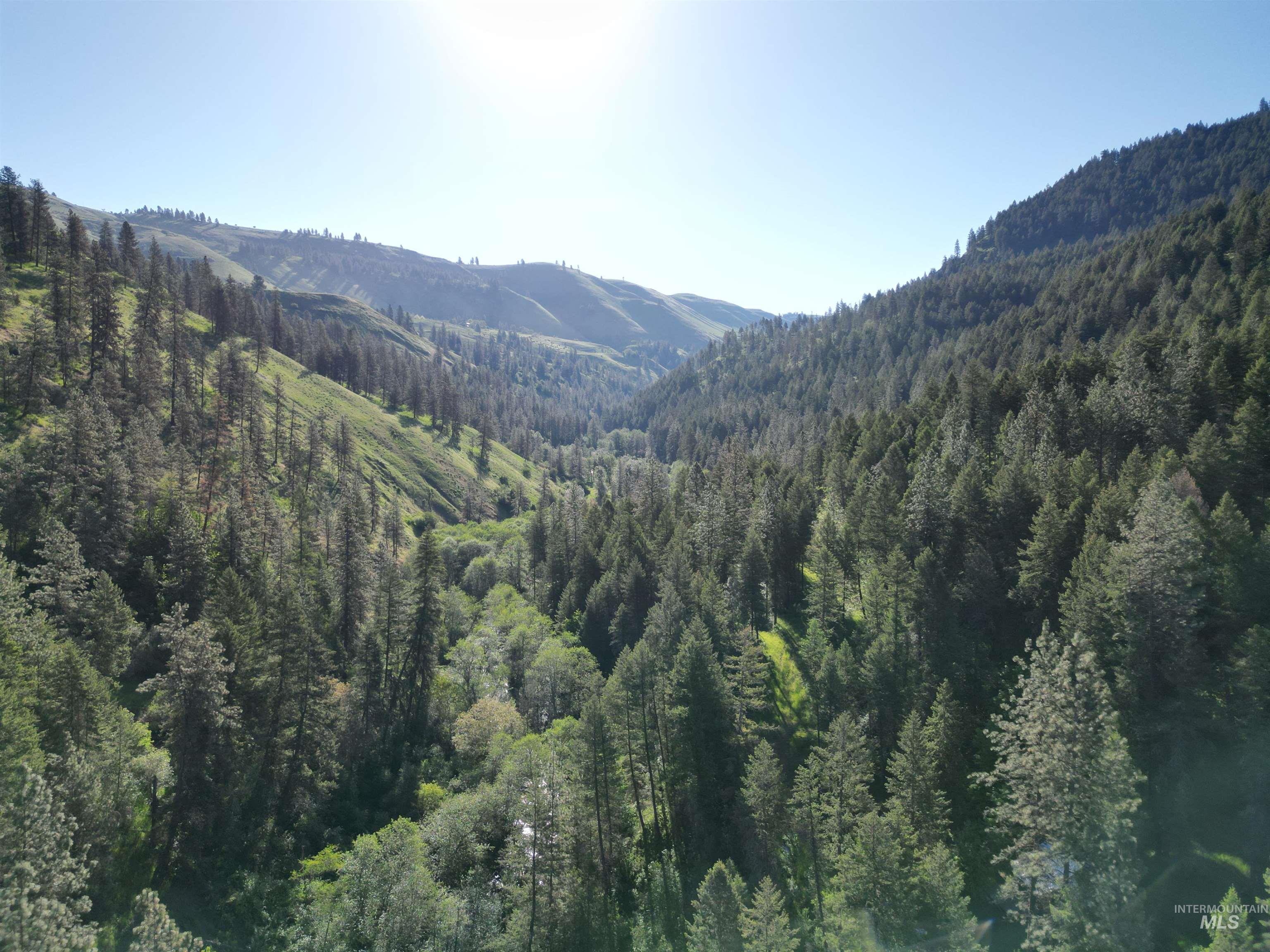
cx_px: 635
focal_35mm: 24
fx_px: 881
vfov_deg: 56.8
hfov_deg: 71.6
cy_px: 476
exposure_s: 1/2500
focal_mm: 6.72
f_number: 1.7
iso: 110
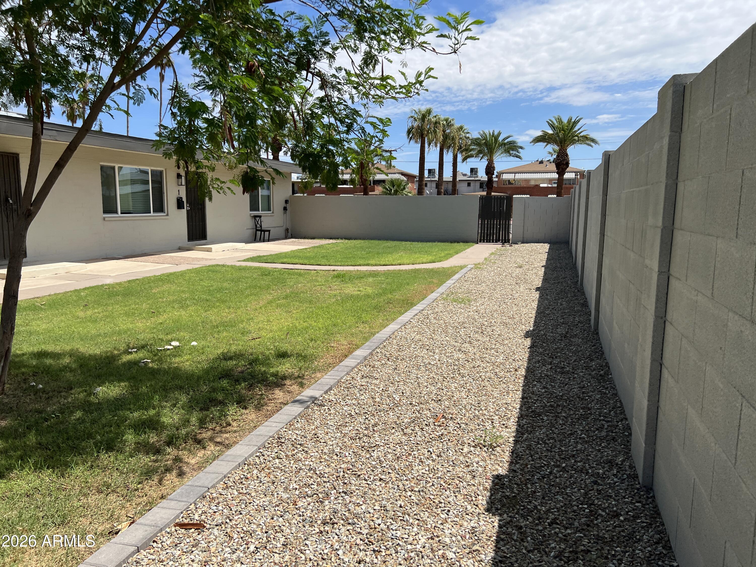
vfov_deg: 53.1
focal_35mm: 26
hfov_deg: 67.3
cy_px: 284
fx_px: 568
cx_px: 378
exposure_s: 1/4831
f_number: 1.5
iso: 50
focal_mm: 5.7
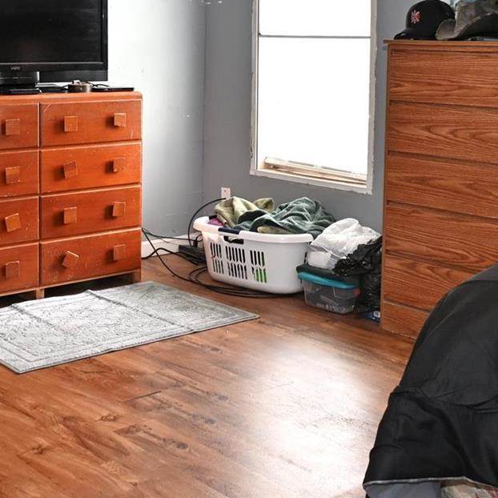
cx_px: 199
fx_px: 960
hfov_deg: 29.0
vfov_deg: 28.5
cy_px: 105
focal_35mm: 59
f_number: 4
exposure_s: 1/60
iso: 400
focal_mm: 18
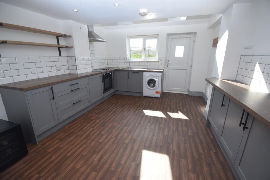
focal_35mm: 15
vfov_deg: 77.3
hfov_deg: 100.4
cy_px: 90
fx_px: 113
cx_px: 135
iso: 400
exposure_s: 1/160
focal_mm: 10
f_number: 6.3
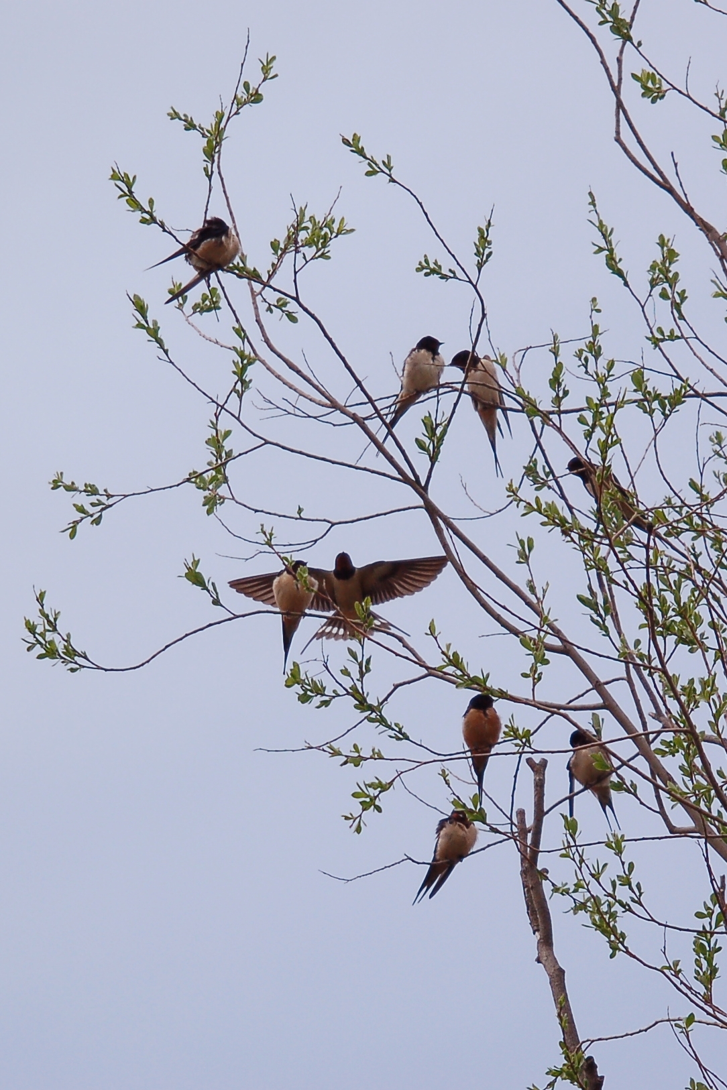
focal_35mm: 375
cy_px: 545
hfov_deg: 3.7
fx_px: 11358
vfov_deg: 5.5
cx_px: 364
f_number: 5.6
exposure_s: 1/2000
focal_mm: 250
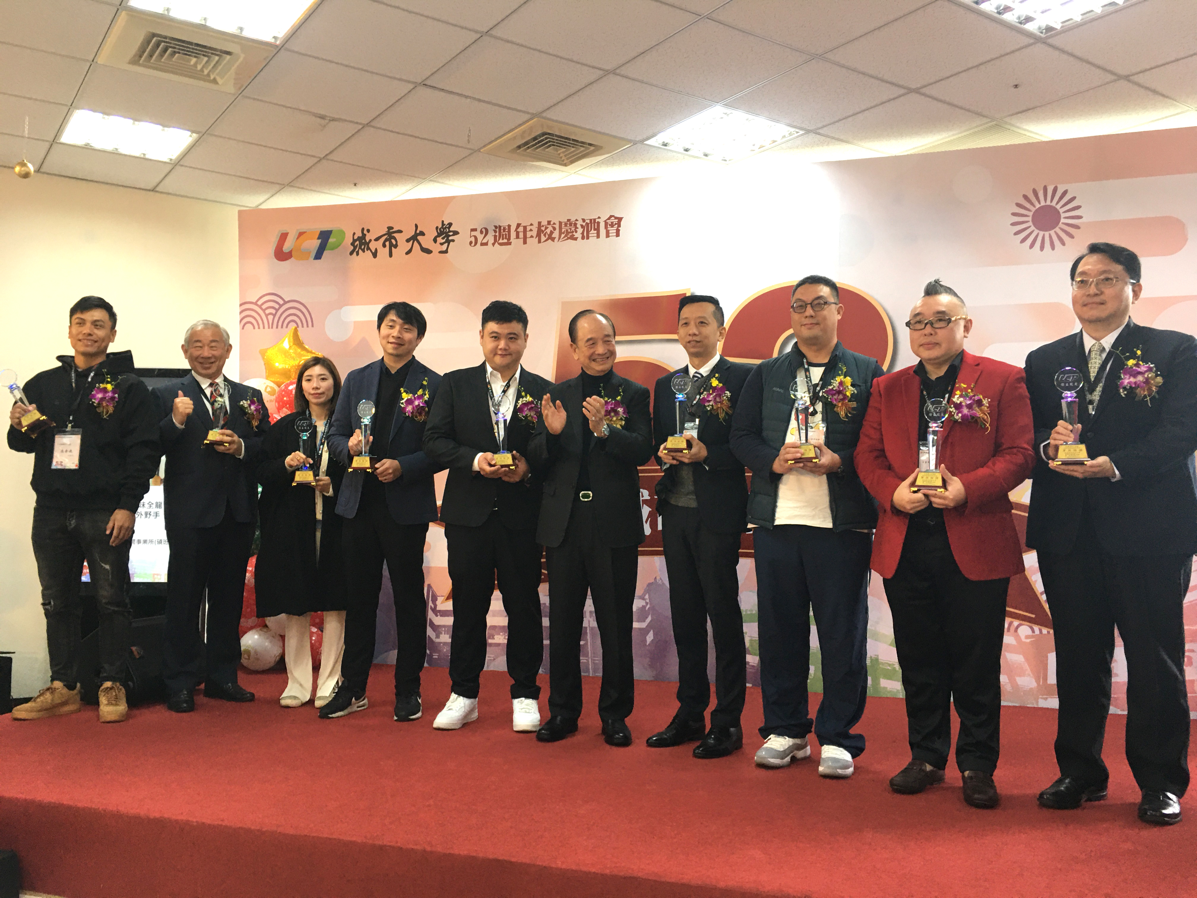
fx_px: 1003
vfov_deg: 48.2
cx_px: 598
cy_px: 449
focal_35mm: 29
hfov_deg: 61.7
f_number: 2.2
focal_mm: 4.15
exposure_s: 1/30
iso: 40
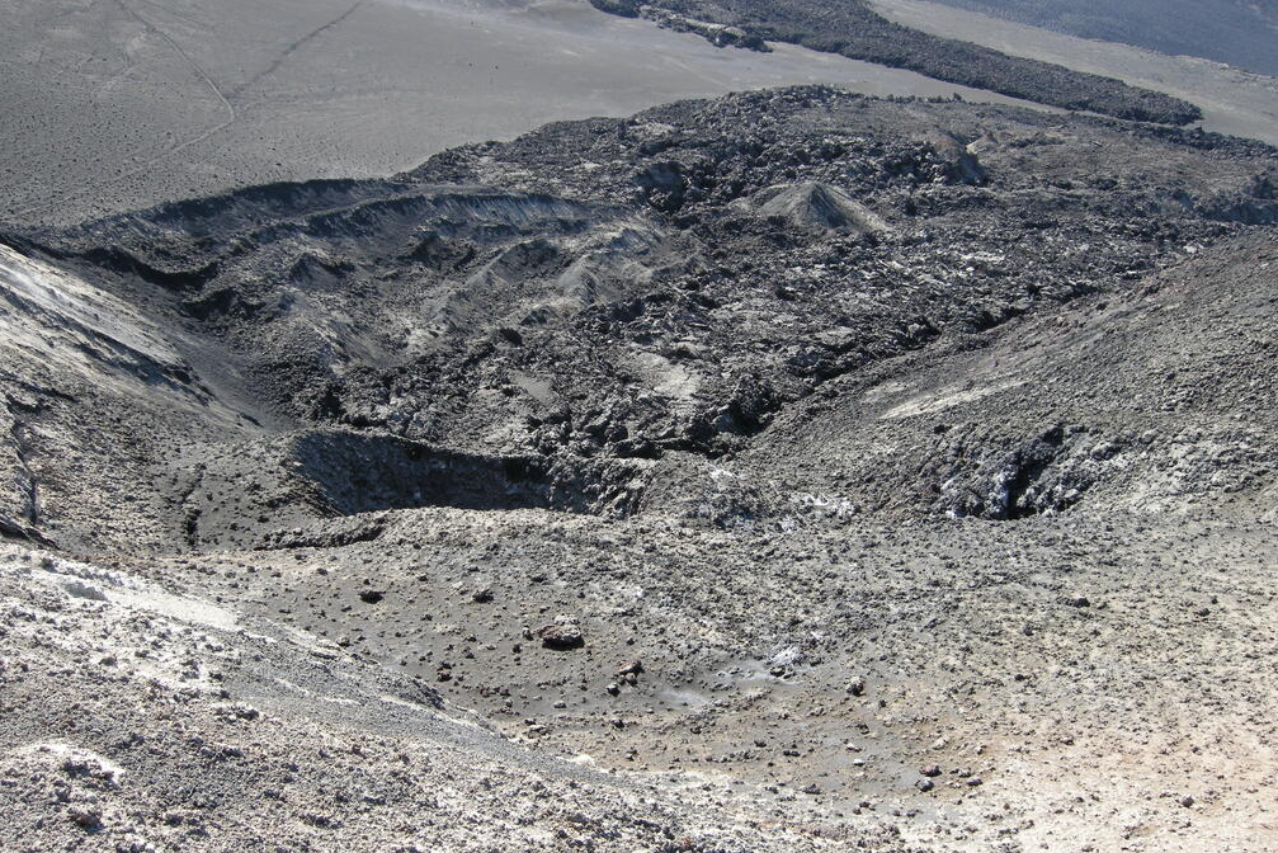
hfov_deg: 51.9
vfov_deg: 35.9
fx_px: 1314
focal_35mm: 37
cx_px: 631
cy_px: 458
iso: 100
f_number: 4.3
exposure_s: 1/172
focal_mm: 7.5
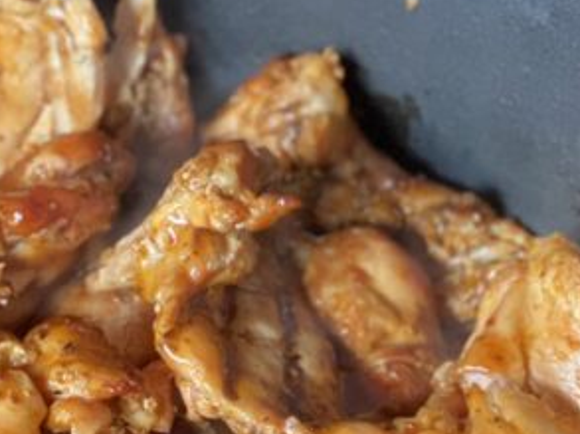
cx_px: 111
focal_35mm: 182
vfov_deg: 8.1
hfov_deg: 10.8
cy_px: 507
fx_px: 3046
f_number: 2
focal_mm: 6
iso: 250
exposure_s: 1/122
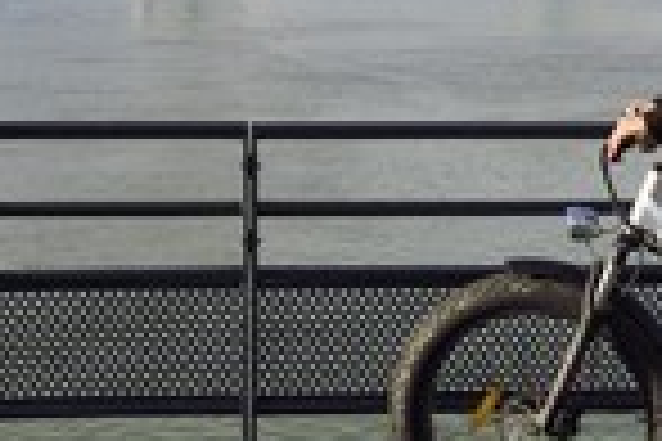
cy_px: 104
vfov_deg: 16.4
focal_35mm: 83
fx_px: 1526
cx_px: 351
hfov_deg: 24.5
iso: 200
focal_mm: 29
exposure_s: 1/200
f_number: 13
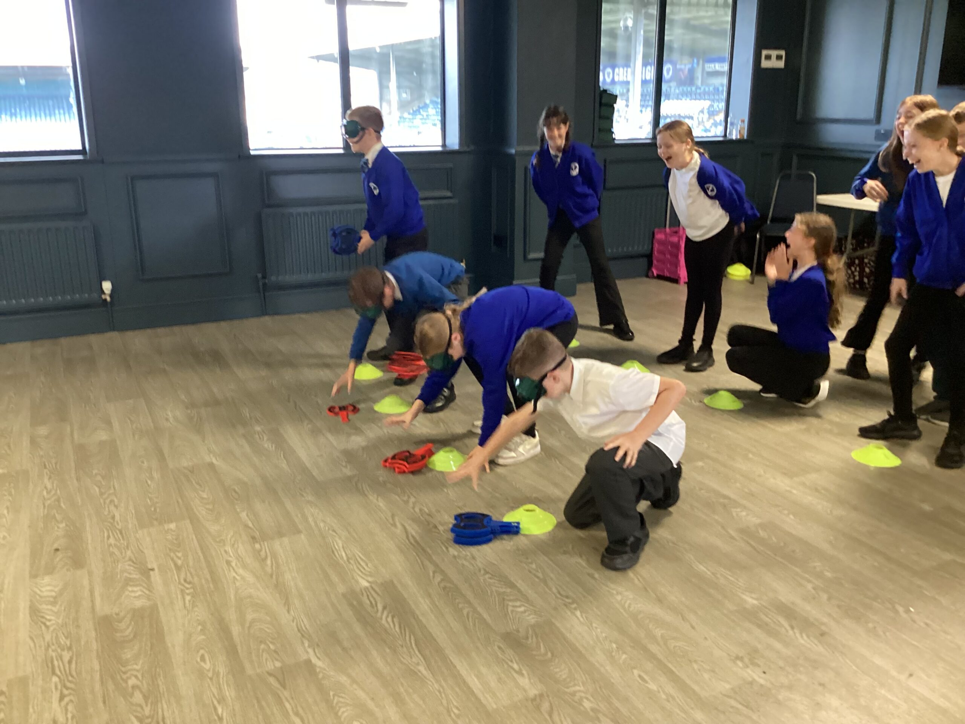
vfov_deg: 45.4
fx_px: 864
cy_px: 362
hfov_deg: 58.4
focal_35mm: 31
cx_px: 482
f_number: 2.4
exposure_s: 1/33
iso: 400
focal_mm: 3.3
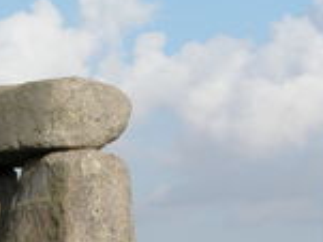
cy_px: 274
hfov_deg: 6.0
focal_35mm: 329
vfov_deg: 4.5
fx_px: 3067
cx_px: 257
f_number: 6
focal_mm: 31.9
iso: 100
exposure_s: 1/436
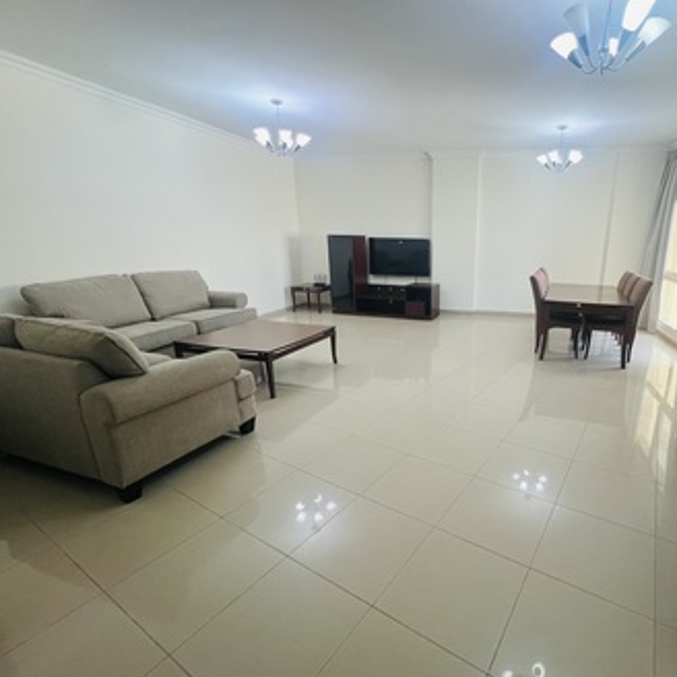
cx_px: 441
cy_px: 344
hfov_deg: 84.9
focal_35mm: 16
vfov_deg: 87.4
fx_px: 354
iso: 200
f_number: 1.8
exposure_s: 1/100
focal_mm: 1.57
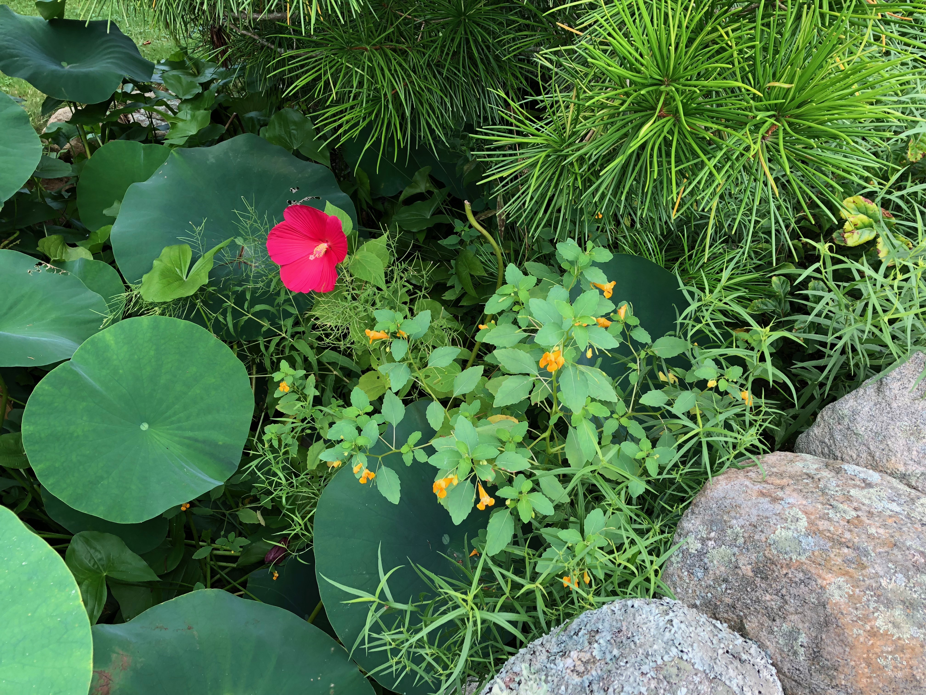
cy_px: 348
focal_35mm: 28
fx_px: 749
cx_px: 463
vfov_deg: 49.7
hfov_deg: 63.4
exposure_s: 1/120
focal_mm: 3.99
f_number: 1.8
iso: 32
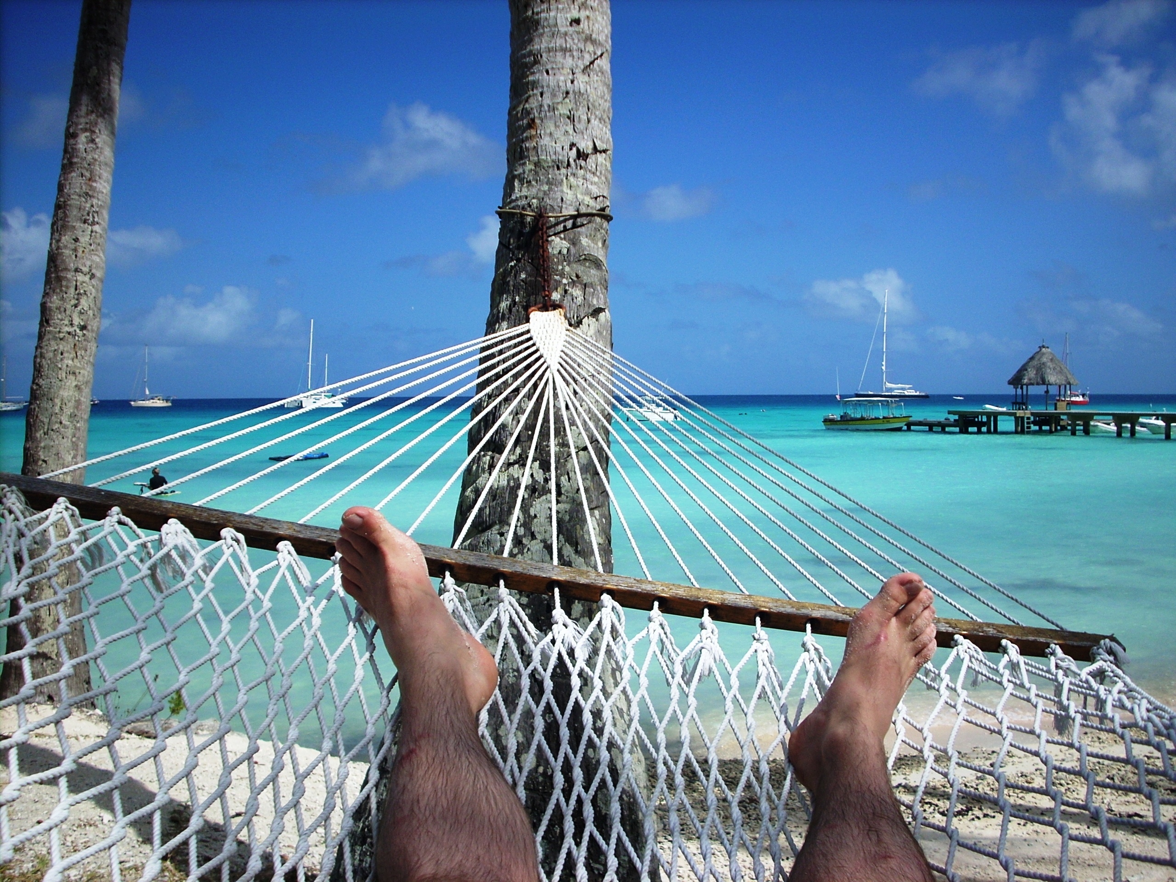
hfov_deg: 50.1
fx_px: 1257
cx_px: 588
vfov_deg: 38.7
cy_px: 441
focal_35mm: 37
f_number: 5.6
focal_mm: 6.2
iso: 64
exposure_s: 1/546
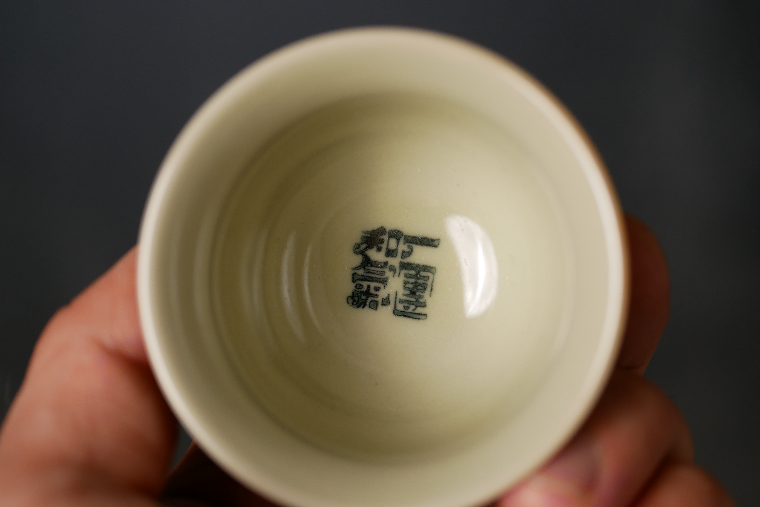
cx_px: 380
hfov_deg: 21.7
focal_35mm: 94
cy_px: 242
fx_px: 1984
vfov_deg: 14.6
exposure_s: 1/160
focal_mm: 45
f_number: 2.8
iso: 200
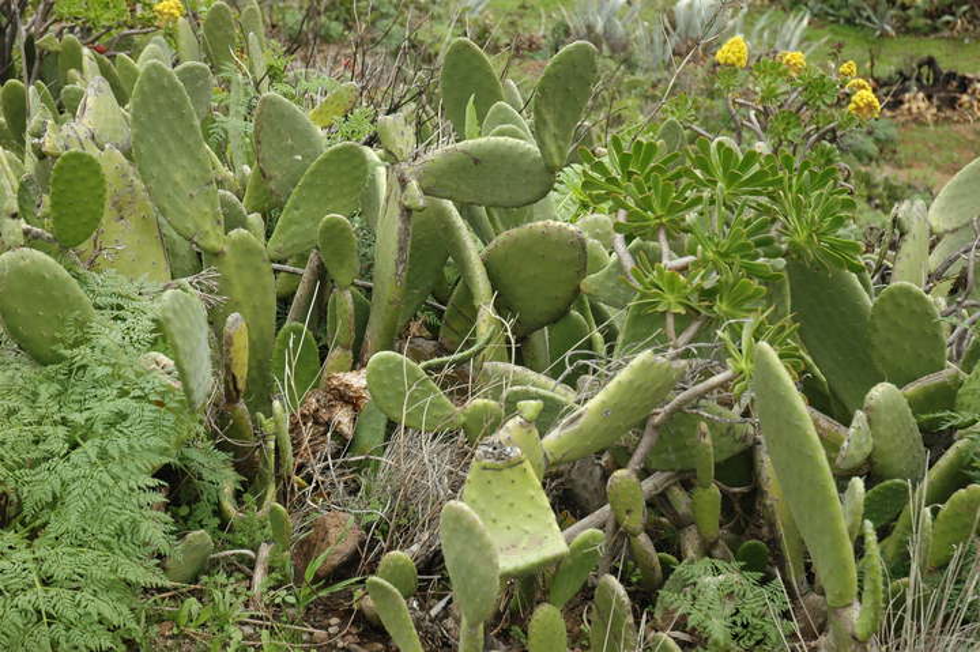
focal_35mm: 66
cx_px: 490
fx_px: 1795
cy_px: 326
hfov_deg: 30.5
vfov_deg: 20.6
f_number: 5.6
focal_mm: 44
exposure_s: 1/125
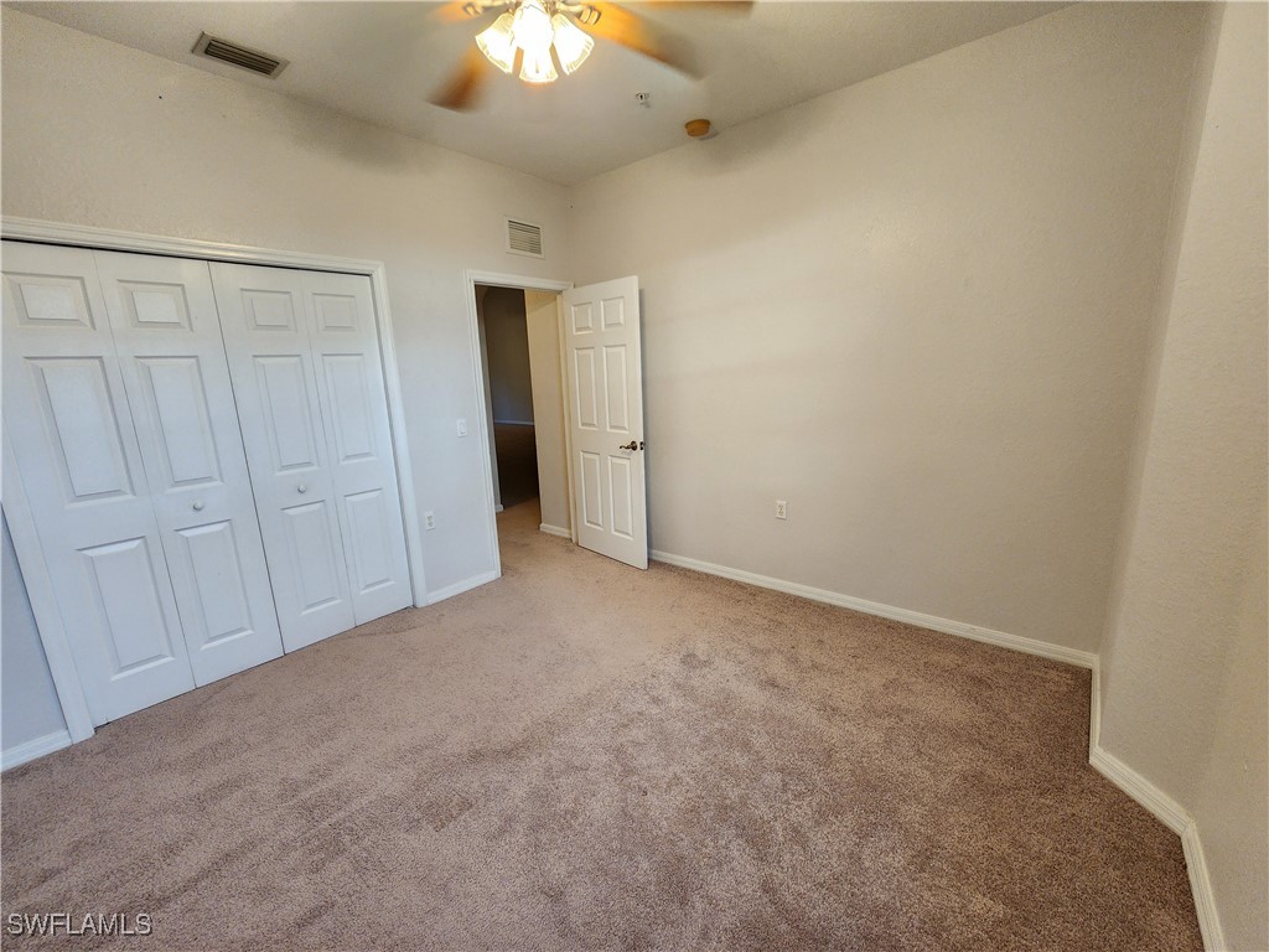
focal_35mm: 13
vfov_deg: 89.9
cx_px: 634
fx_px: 477
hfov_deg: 106.2
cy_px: 476
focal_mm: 2.2
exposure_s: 1/60
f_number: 2.2
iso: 160
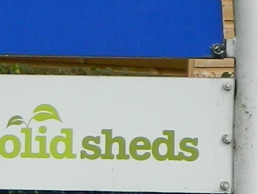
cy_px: 97
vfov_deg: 4.7
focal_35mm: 317
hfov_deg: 6.0
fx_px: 2364
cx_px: -368
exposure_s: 1/800
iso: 80
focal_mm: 7.3
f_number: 3.5
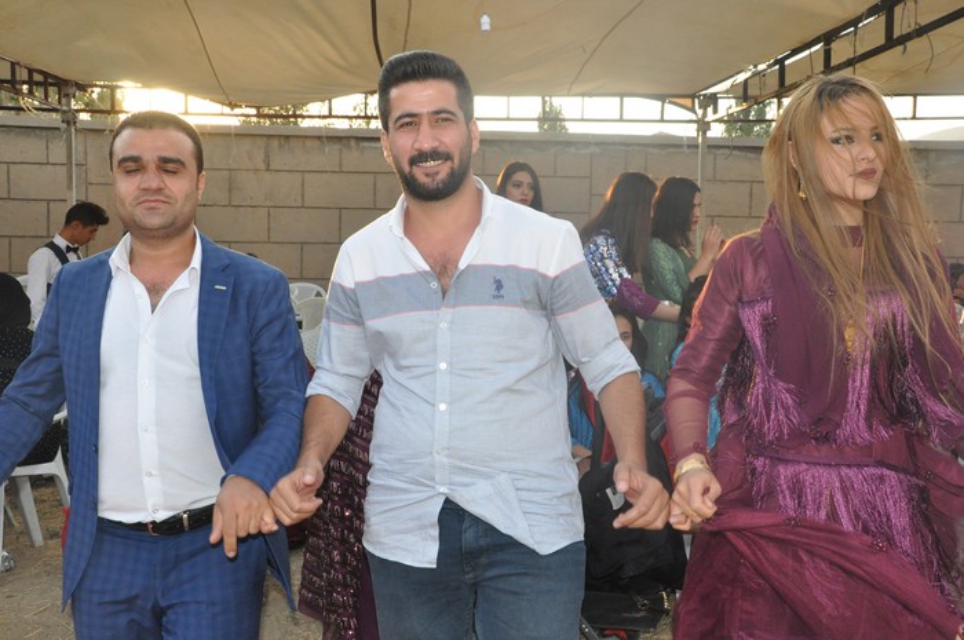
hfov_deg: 49.6
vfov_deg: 34.1
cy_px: 320
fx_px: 1043
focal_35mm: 39
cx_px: 482
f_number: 13
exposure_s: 1/200
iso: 1250
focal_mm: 26
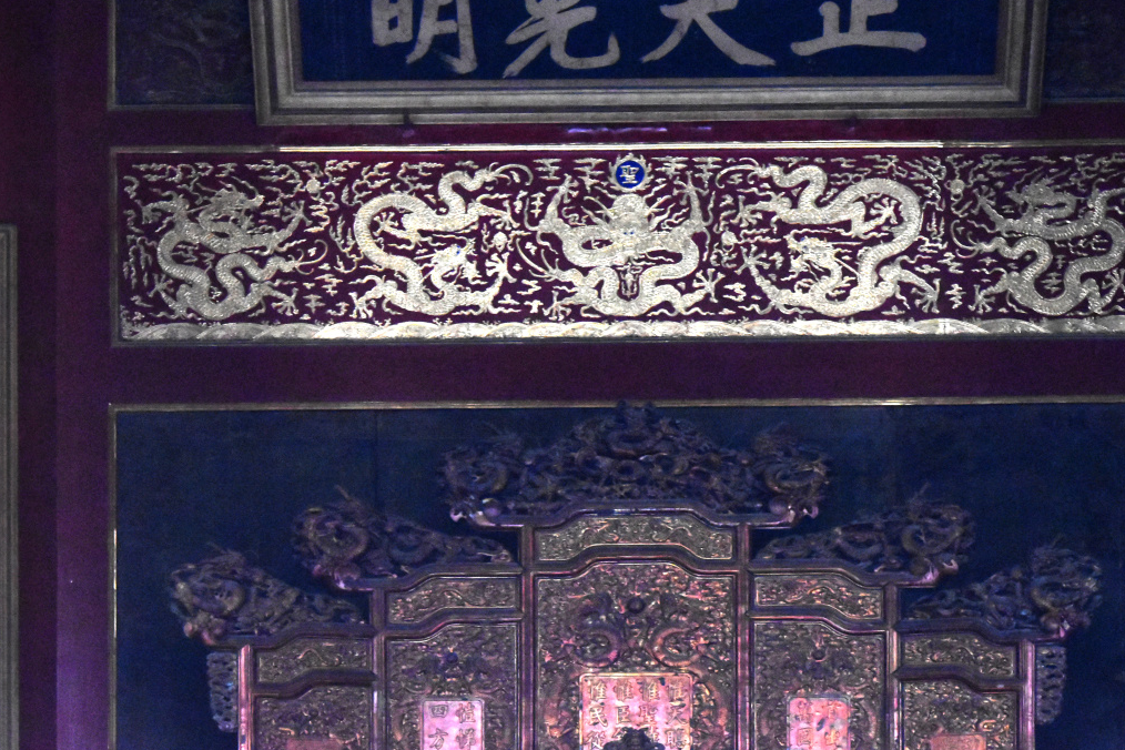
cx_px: 659
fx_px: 3218
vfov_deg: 13.3
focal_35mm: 103
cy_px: 338
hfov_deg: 19.8
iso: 10000
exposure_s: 1/125
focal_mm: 58
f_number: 5
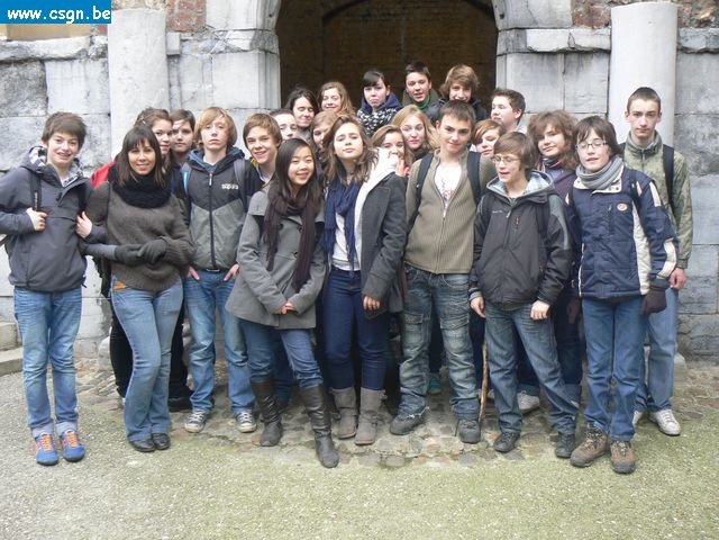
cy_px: 270
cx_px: 360
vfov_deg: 39.7
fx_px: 748
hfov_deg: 51.4
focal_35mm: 36
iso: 80
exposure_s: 1/30
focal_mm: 6
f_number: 2.8
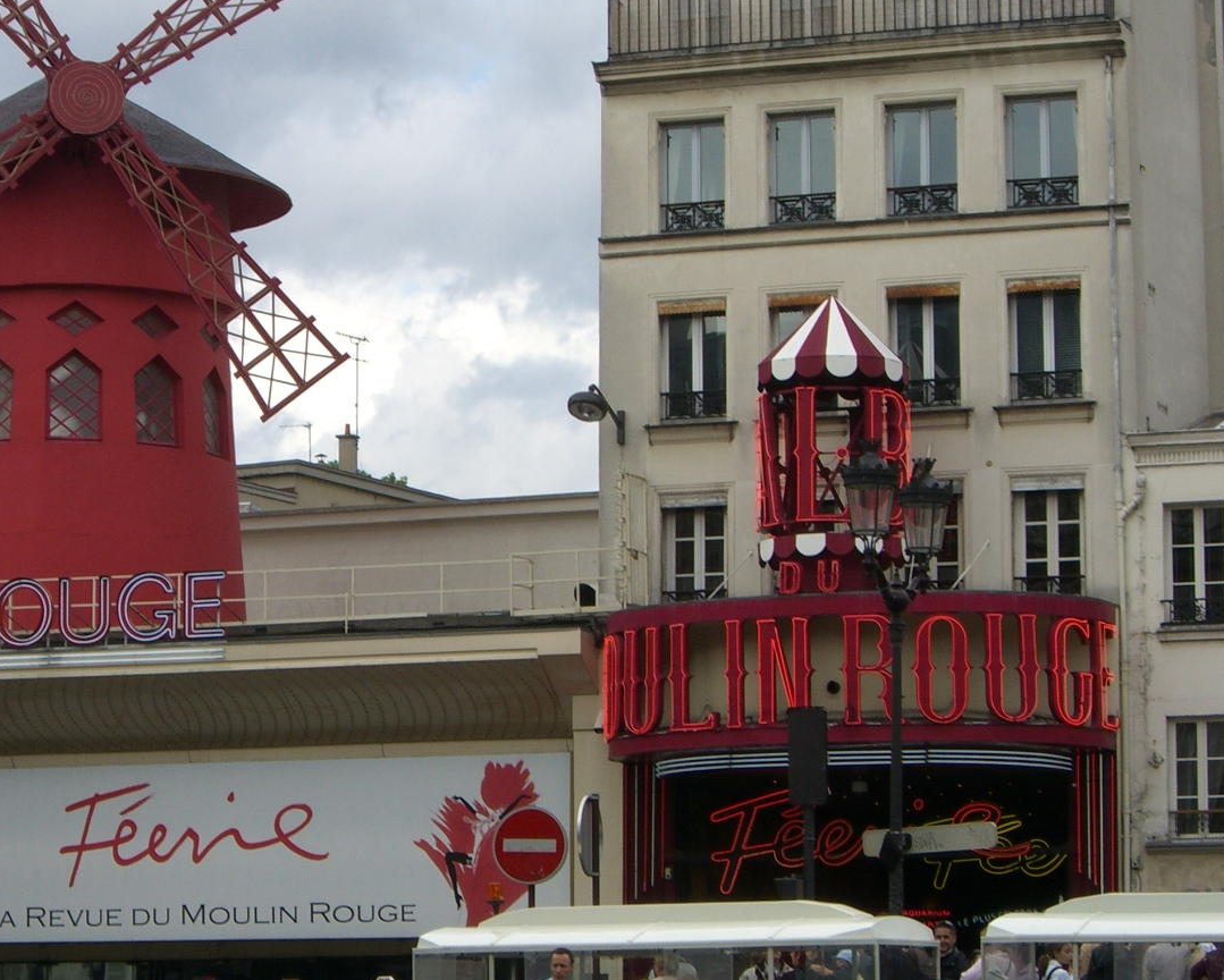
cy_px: 424
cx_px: 374
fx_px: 4928
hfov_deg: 14.1
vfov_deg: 11.4
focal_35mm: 136
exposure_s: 1/160
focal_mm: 15.3
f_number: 7.4
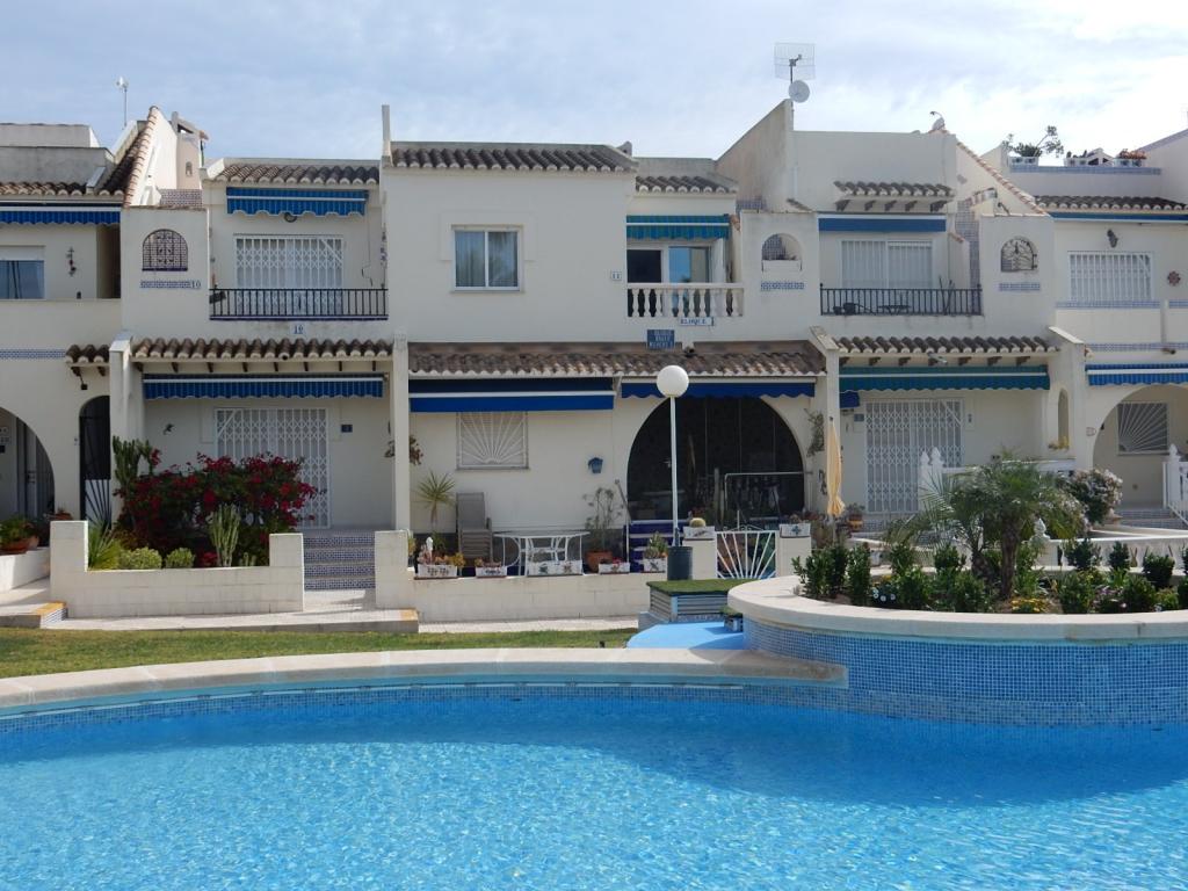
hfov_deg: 43.9
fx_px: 1476
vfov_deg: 33.6
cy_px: 446
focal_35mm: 43
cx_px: 594
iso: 125
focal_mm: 7.6
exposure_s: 1/1250
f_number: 4.2
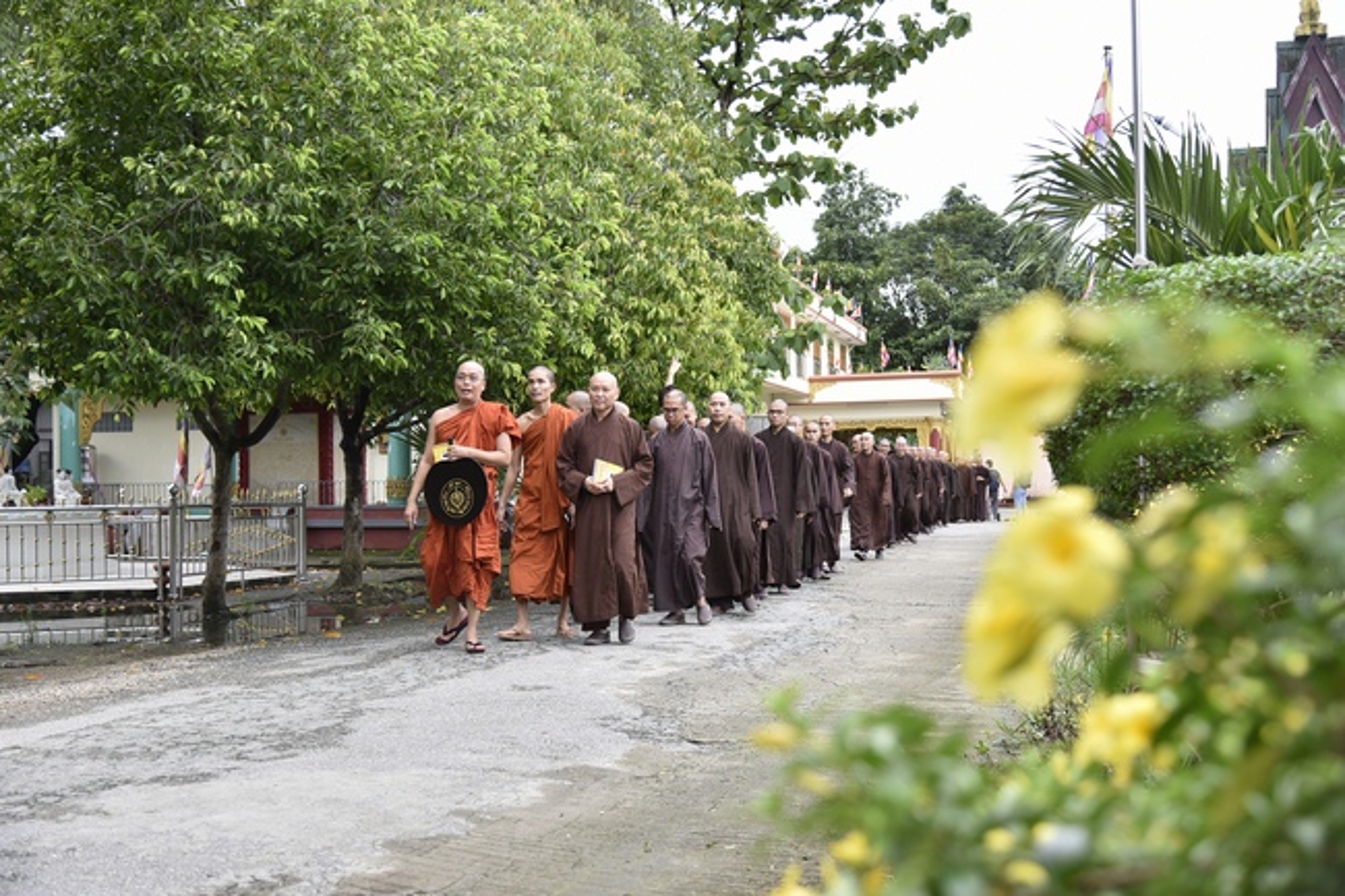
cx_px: 672
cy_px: 448
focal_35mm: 44
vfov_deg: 30.5
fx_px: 1643
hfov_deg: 44.5
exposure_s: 1/200
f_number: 4
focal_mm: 44
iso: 320
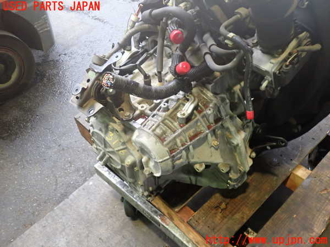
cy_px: 124
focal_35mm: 30
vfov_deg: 46.8
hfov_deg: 60.0
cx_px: 165
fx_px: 286
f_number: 2.3
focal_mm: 5.4
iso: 400
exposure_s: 1/30
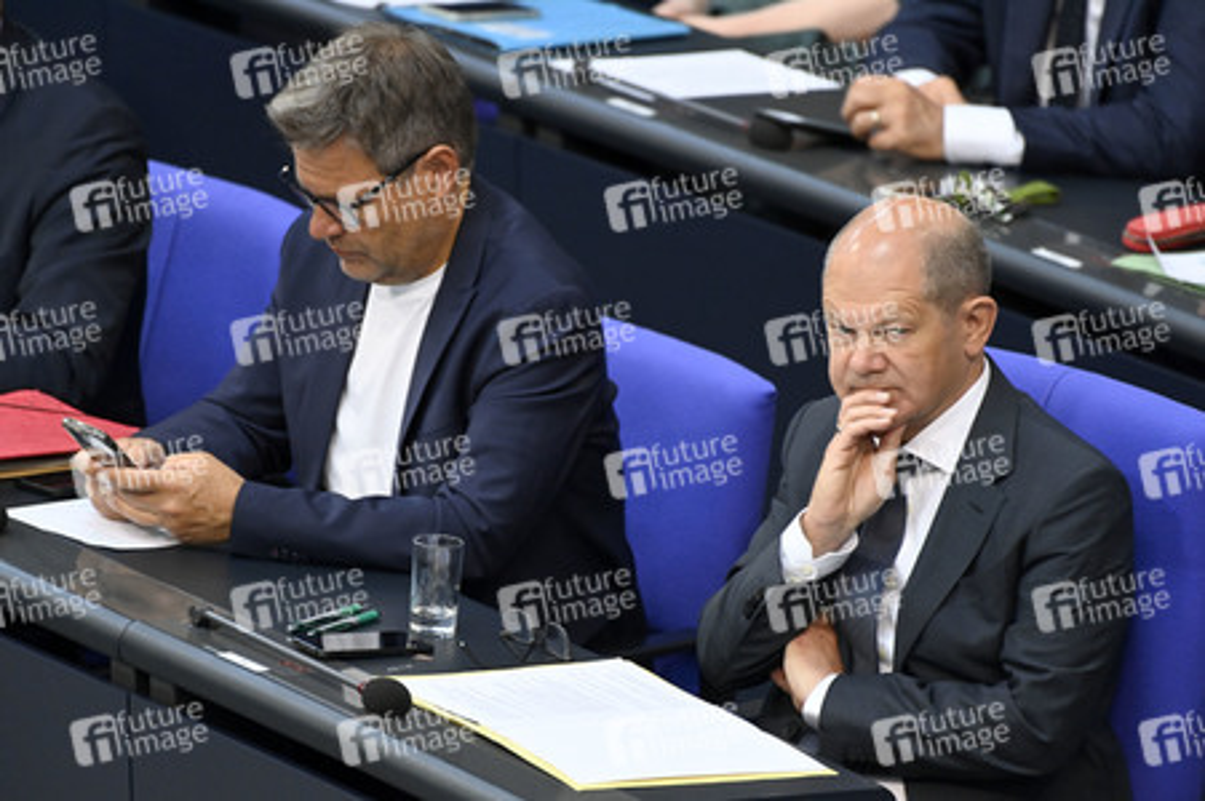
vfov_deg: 2.7
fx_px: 16723
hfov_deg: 4.1
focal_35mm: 500
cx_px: 602
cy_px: 400
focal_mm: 500
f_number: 5.6
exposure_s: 1/320
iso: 8000
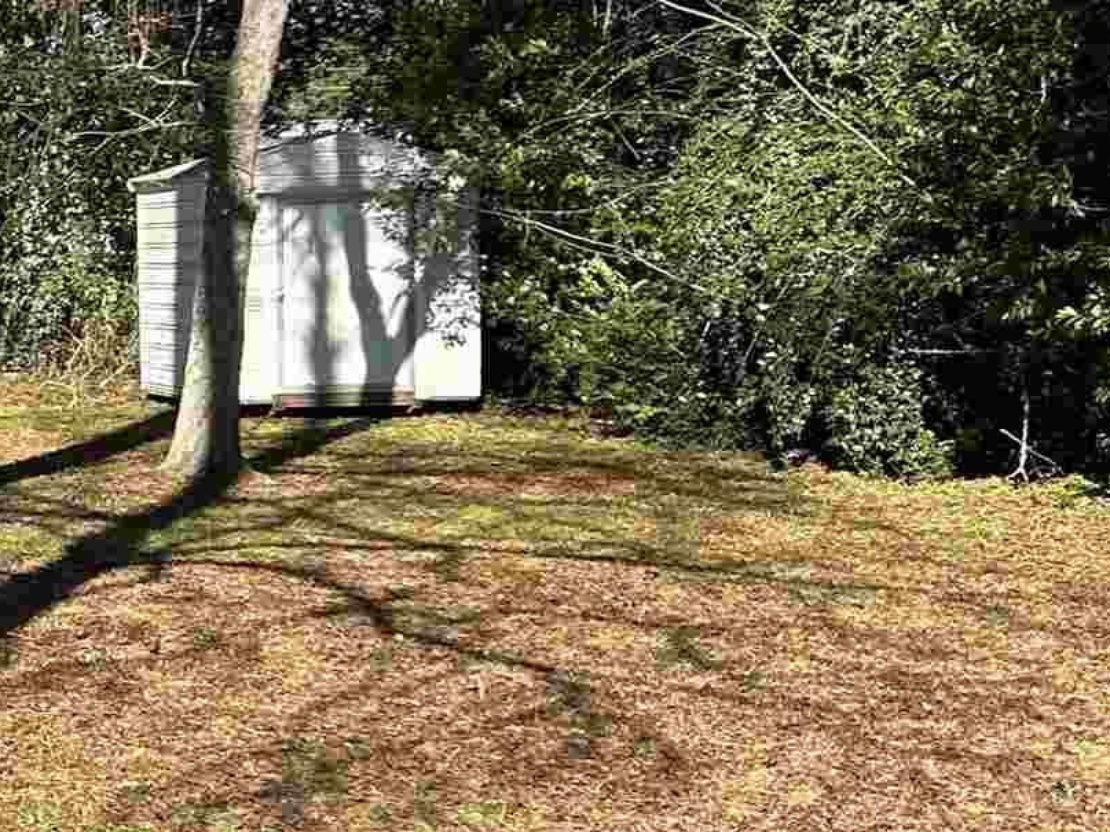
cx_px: -796
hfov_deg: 16.9
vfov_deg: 14.9
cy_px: 429
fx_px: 3174
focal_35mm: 99
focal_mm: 5.7
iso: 50
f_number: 1.5
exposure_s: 1/1779
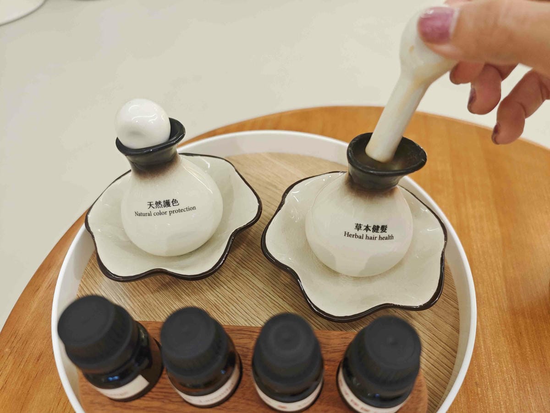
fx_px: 365
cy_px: 206
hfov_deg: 73.9
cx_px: 275
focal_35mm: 23
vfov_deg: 58.9
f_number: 2
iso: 1000
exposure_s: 1/60
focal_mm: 8.72
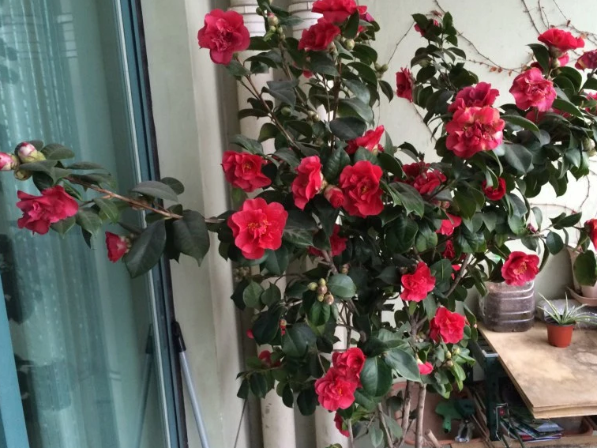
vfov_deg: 42.9
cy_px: 228
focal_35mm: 33
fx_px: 569
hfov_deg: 55.3
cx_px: 323
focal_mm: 4.15
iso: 200
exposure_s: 1/33
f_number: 2.2
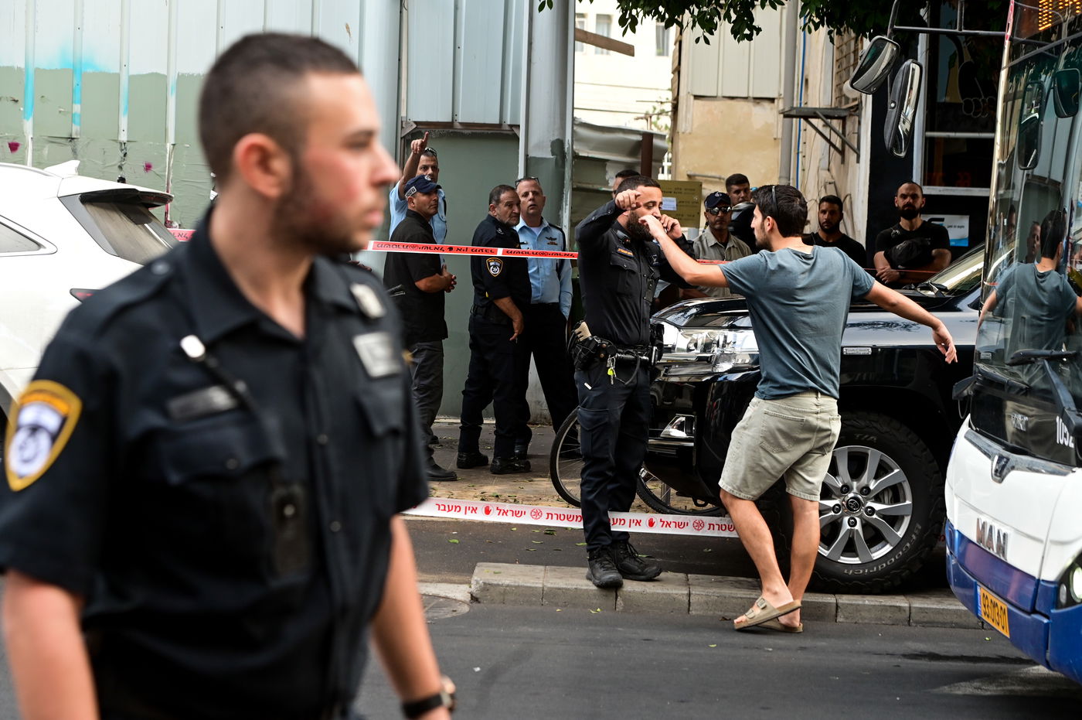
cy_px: 360
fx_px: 2402
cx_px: 541
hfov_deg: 25.4
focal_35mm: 80
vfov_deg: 17.0
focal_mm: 80
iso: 1600
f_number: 8
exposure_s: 1/200
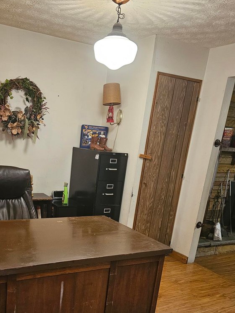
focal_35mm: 35
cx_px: 71
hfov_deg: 40.0
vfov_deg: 50.4
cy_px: 235
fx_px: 317
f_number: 1.7
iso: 640
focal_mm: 6.3
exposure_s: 1/24
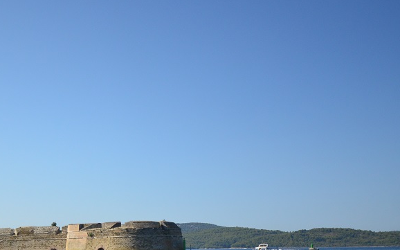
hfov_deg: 35.0
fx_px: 621
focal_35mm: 57
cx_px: 104
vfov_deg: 22.5
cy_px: 192
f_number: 4
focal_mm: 24
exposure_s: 1/8000
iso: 640
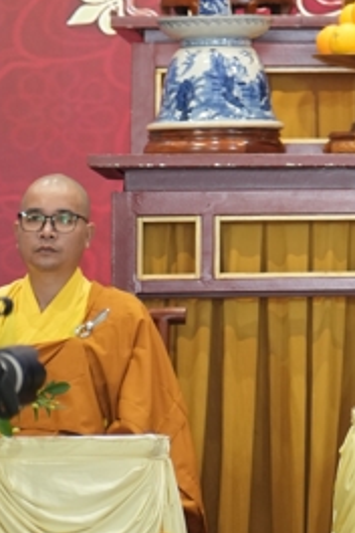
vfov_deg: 4.1
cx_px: 593
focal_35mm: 498
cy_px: -124
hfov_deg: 2.8
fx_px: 7366
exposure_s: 1/200
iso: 1600
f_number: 2.8
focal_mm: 135
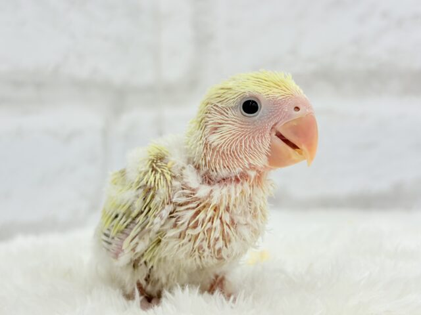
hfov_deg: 36.8
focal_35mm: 52
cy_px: 158
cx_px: 210
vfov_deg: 28.0
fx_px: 632
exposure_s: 1/100
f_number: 1.6
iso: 64
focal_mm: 5.96
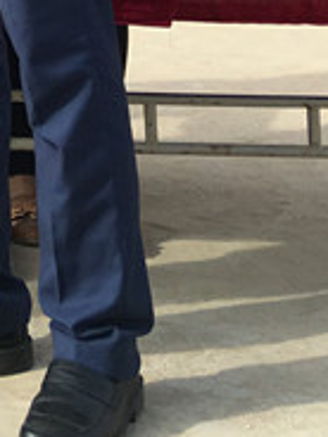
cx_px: -299
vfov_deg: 13.4
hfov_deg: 10.9
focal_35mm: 126
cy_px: -446
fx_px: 1592
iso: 25
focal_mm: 4.15
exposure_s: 1/561
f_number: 2.2
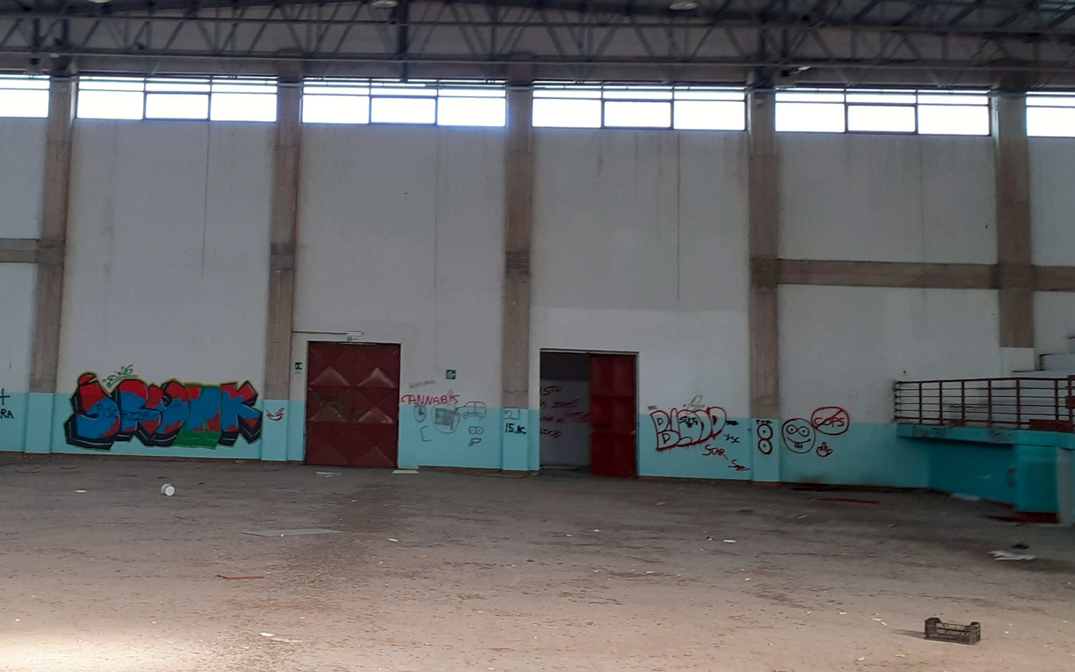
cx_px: 327
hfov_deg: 40.4
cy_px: 205
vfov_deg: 26.1
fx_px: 1436
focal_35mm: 49
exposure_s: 1/50
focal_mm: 3.6
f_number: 1.9
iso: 50
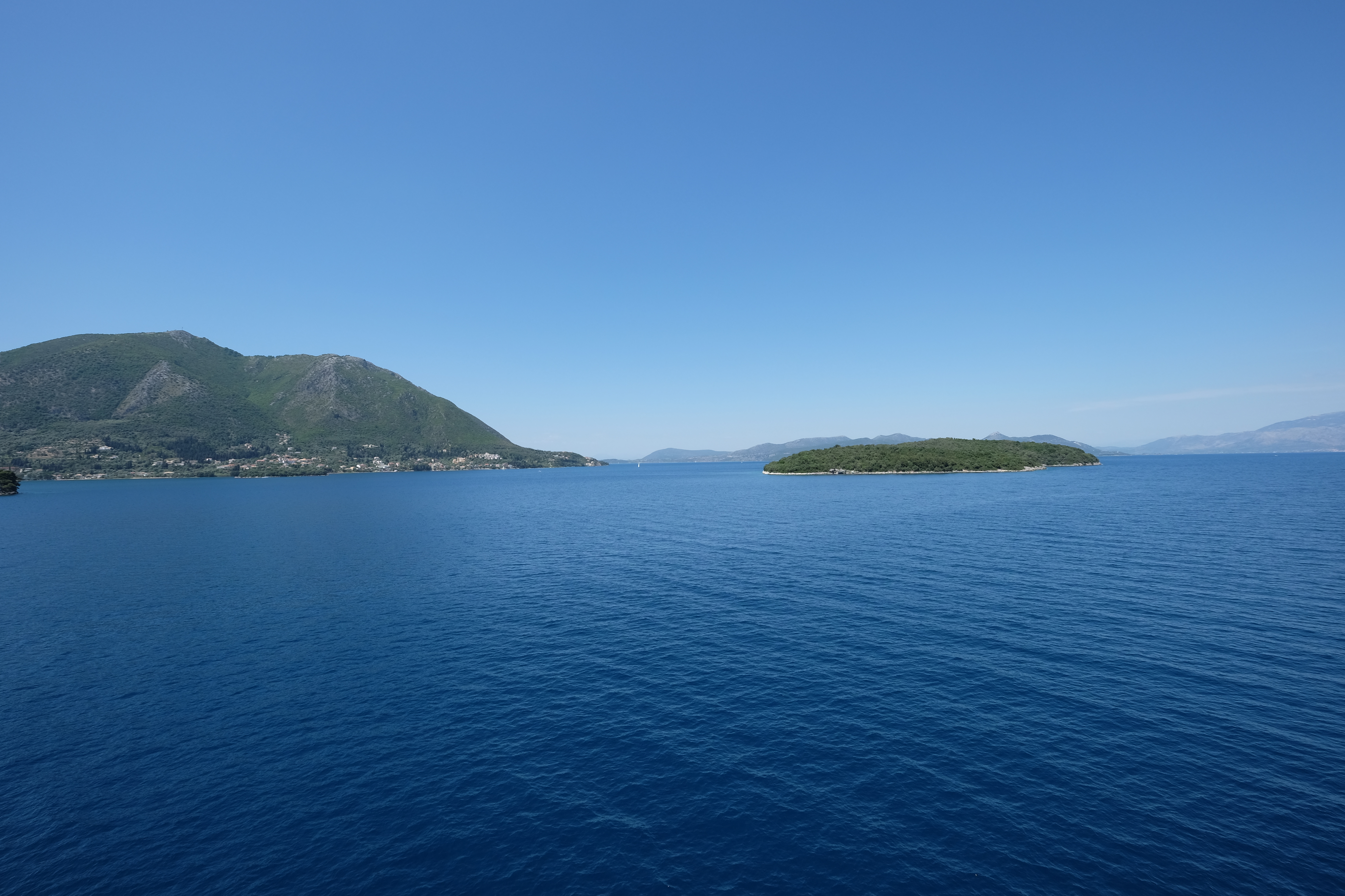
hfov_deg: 100.4
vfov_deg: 77.3
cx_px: 672
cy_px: 448
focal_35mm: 15
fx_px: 560
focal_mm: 10
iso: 200
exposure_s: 1/350
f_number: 8
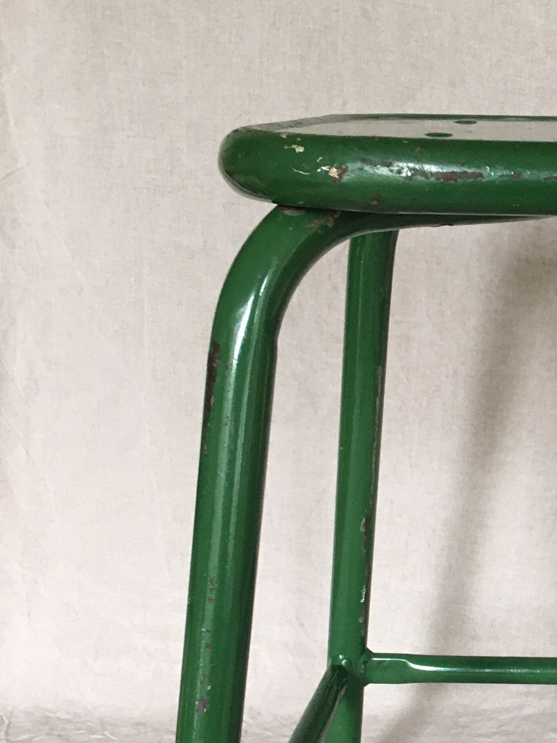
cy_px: 619
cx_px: 609
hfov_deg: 21.7
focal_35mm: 64
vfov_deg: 29.4
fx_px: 1373
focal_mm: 4.15
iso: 100
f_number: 2.2
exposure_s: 1/33
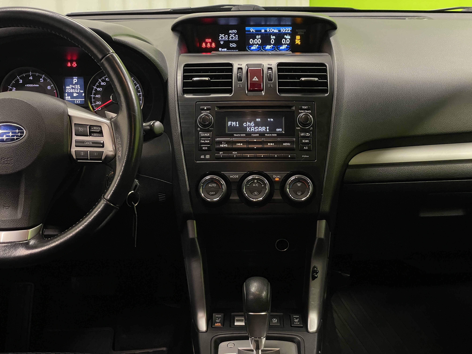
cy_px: 177
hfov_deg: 36.8
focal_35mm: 52
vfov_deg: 28.0
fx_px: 709
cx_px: 236
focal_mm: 6
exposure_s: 1/50
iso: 250
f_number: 2
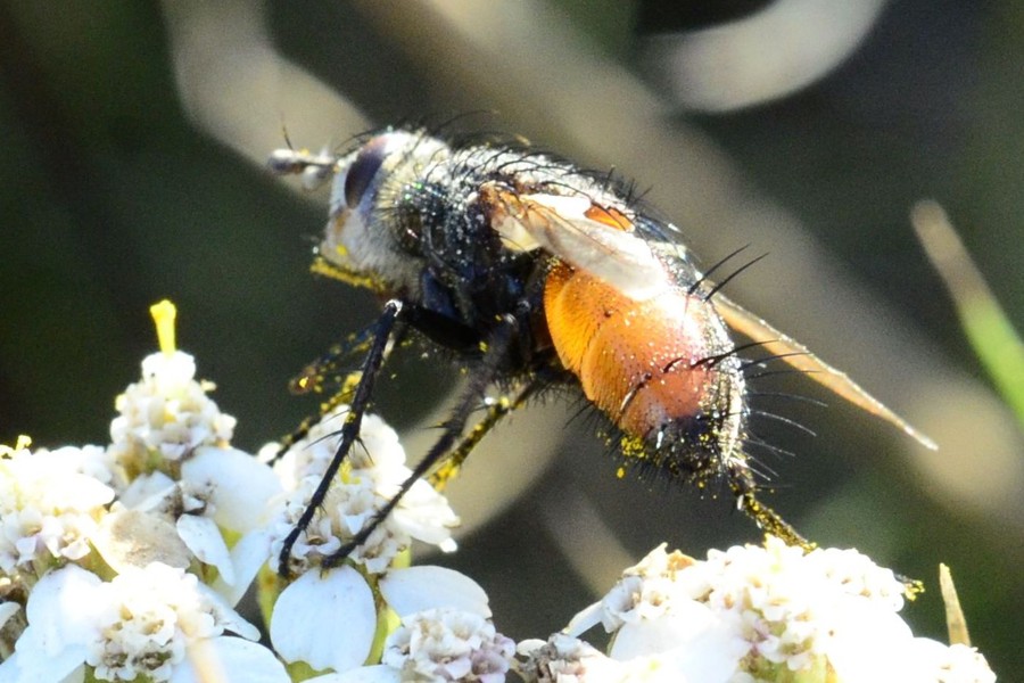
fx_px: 2560
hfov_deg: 22.6
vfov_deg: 15.2
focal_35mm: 90
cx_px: 512
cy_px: 342
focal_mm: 60
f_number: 13
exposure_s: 1/125
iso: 1600
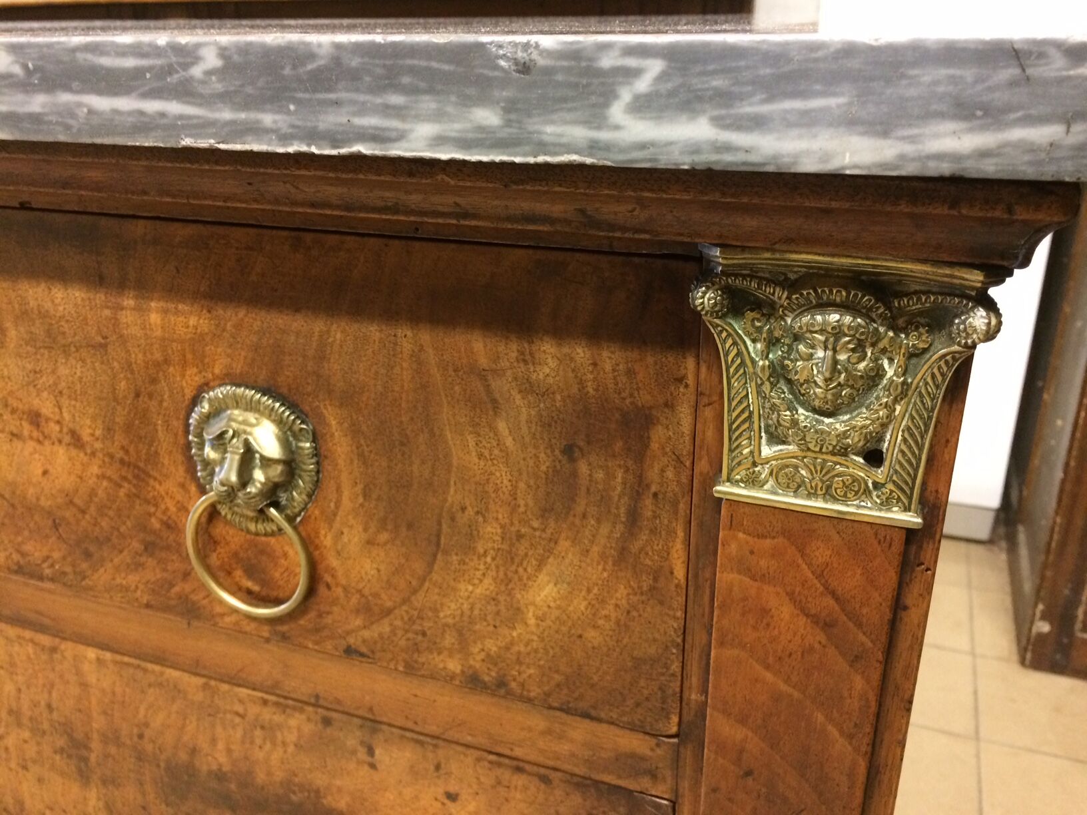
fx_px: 911
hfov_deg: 61.7
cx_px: 544
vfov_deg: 48.2
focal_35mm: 29
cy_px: 408
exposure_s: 1/17
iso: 320
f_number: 2.2
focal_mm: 4.15
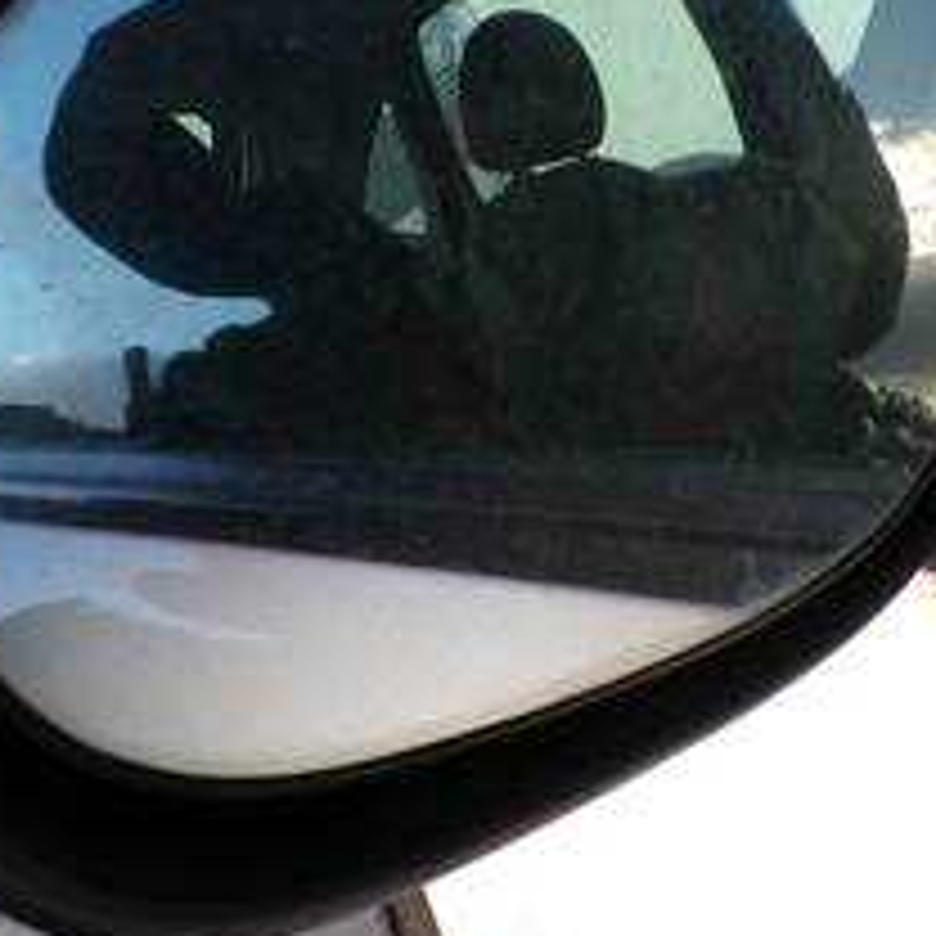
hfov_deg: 33.3
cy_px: 513
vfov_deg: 34.7
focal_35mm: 49
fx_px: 1499
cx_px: 796
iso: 100
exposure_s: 1/70
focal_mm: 4.3
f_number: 4.4
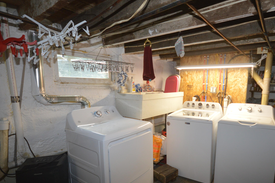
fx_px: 153
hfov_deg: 82.6
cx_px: 170
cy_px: 109
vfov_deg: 61.4
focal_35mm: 20
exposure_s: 1/60
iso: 500
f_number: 4
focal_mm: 10
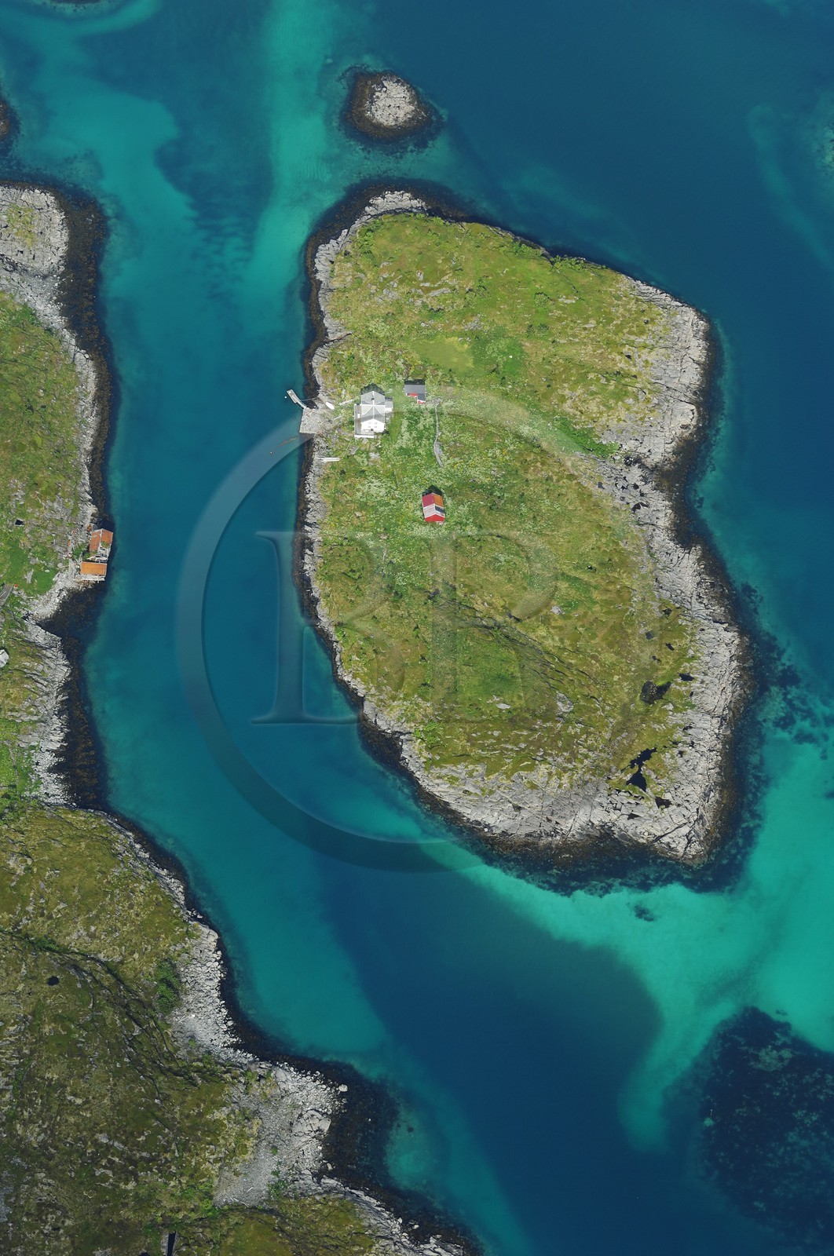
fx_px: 4078
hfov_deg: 11.7
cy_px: 628
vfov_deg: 17.5
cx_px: 417
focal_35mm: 117
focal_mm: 78
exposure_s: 1/1000
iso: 100
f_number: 4
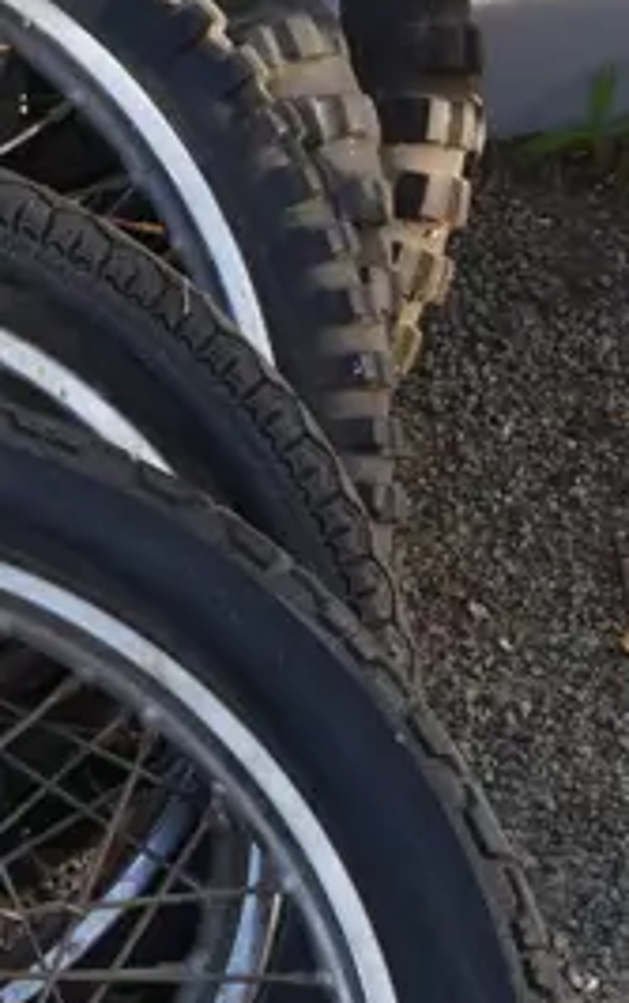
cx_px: -164
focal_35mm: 163
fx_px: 4456
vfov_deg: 12.8
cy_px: 215
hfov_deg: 8.0
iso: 200
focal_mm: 20
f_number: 5
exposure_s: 1/200
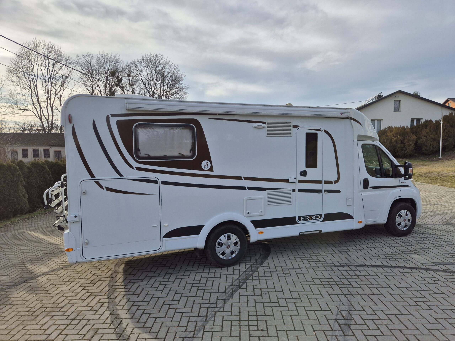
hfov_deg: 73.9
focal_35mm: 23
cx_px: 228
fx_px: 302
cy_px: 170
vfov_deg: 58.9
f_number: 1.8
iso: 25
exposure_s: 1/1492
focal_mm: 5.4
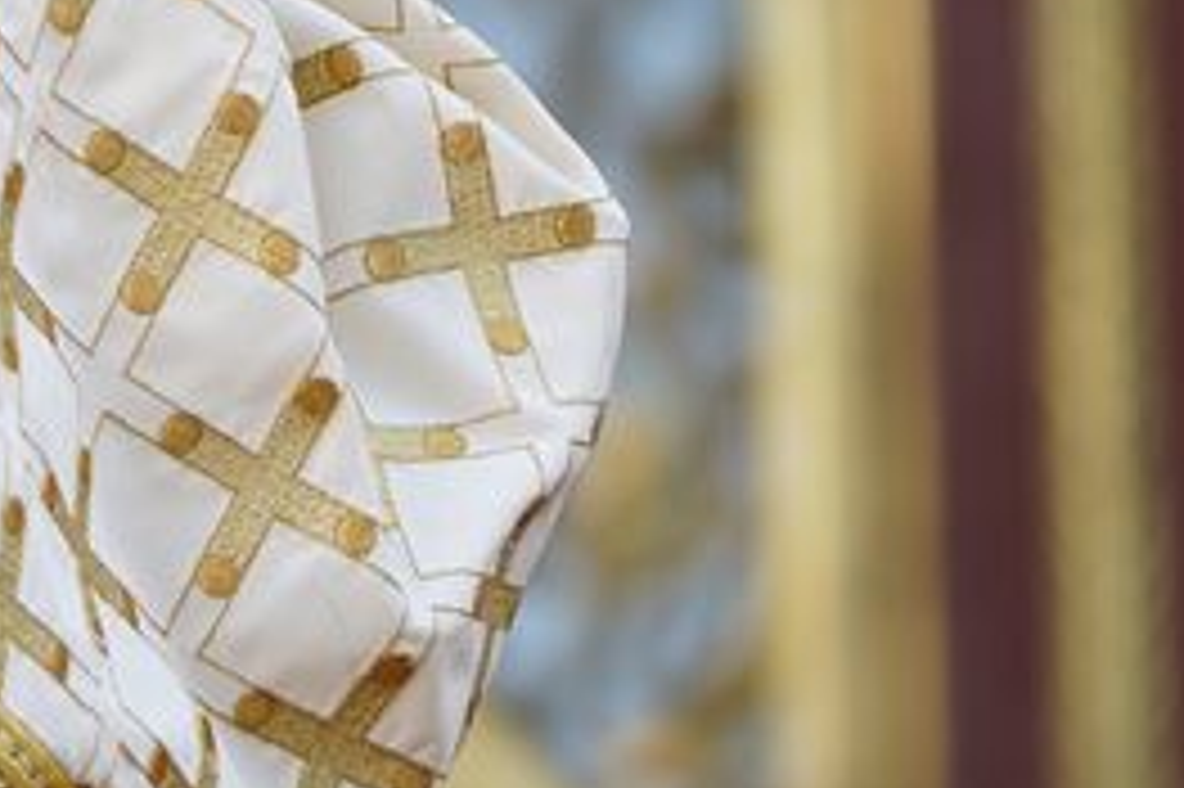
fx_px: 27510
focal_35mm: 837
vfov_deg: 1.6
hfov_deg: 2.5
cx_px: -1373
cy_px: -572
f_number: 2.8
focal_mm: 136
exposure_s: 1/400
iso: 160
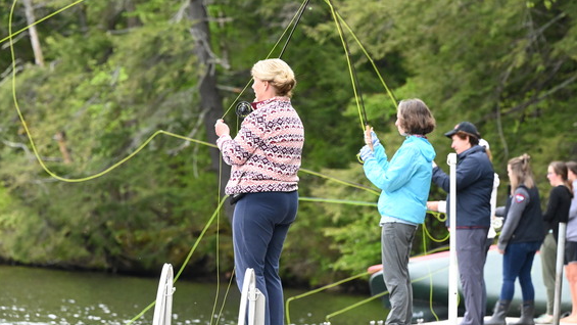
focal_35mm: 211
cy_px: 135
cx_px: 287
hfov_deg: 10.2
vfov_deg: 5.8
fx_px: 3229
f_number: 6.3
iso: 8000
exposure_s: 1/8000
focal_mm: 200
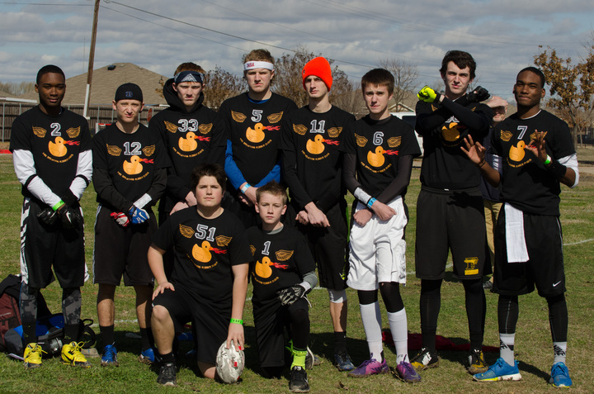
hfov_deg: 19.5
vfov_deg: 13.0
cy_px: 197
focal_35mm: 105
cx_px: 297
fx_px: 1729
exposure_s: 1/2500
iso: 1000
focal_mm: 70
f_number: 10
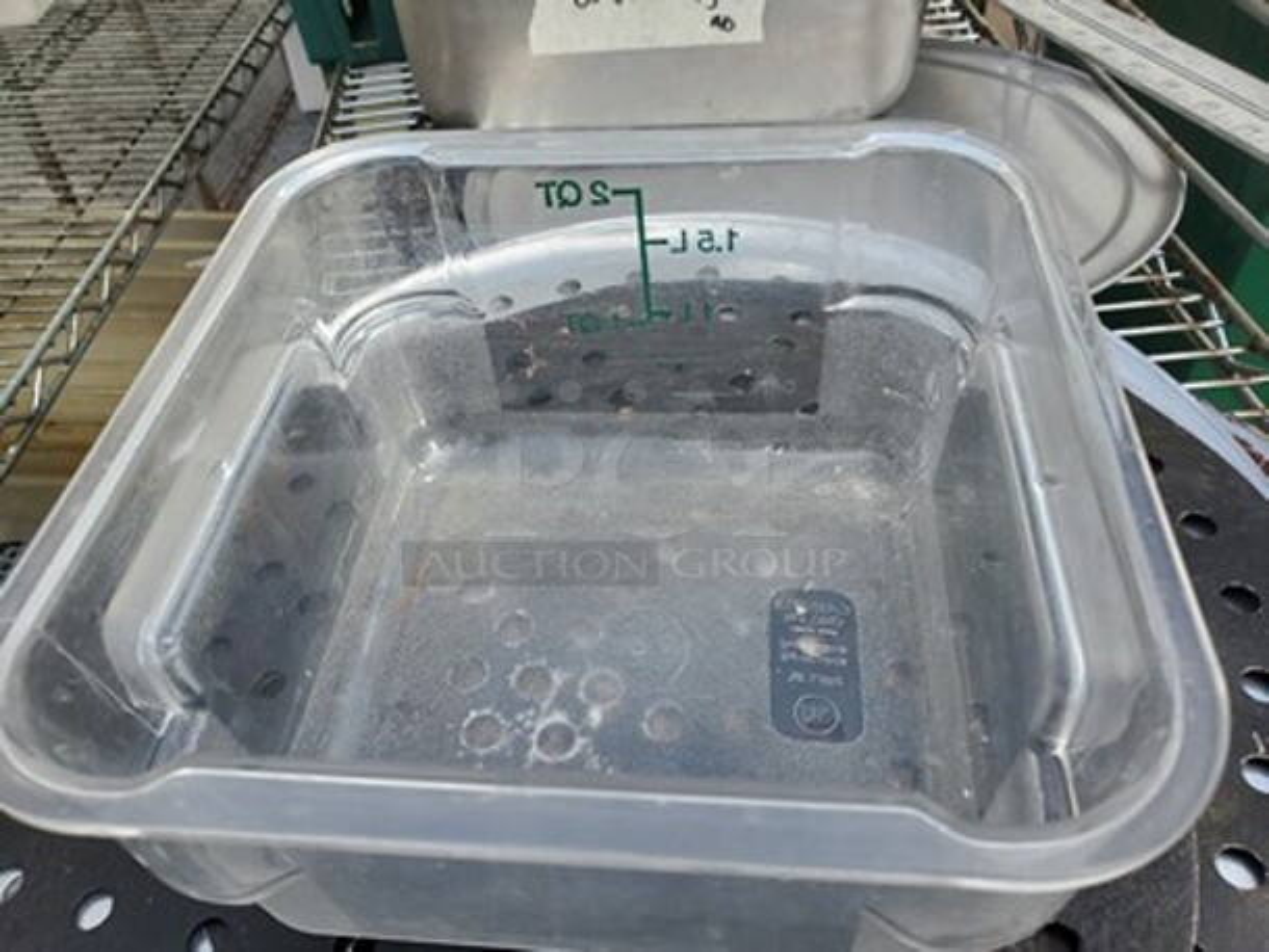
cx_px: 634
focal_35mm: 26
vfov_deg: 53.1
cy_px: 476
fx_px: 954
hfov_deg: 67.3
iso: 50
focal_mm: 4.3
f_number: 2.4
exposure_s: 1/396
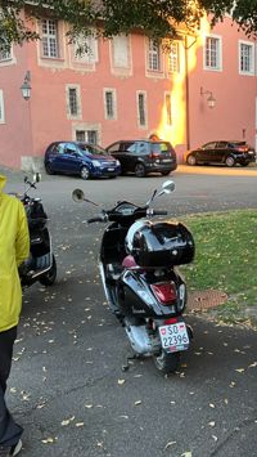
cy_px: 217
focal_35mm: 43
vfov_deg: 47.3
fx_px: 520
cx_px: 179
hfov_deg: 27.5
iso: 80
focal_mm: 3.99
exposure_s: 1/86
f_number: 1.8
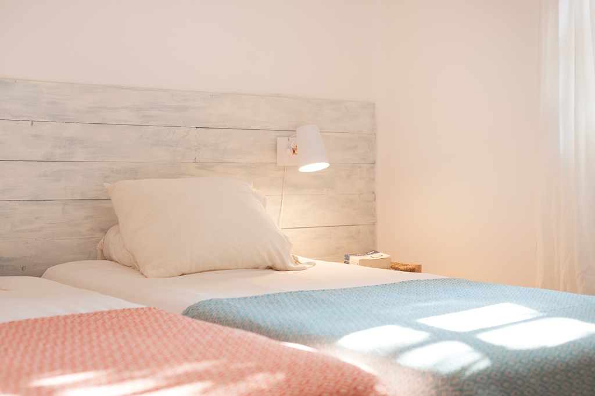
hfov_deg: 39.6
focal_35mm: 50
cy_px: 198
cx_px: 298
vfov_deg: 26.9
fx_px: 826
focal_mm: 50
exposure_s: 1/80
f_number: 4.5
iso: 200
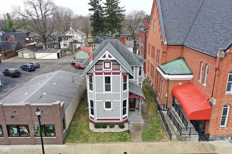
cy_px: 77
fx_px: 180
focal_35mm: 28
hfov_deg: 65.5
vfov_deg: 46.4
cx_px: 116
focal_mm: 10.26
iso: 100
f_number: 3.5
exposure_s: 1/60
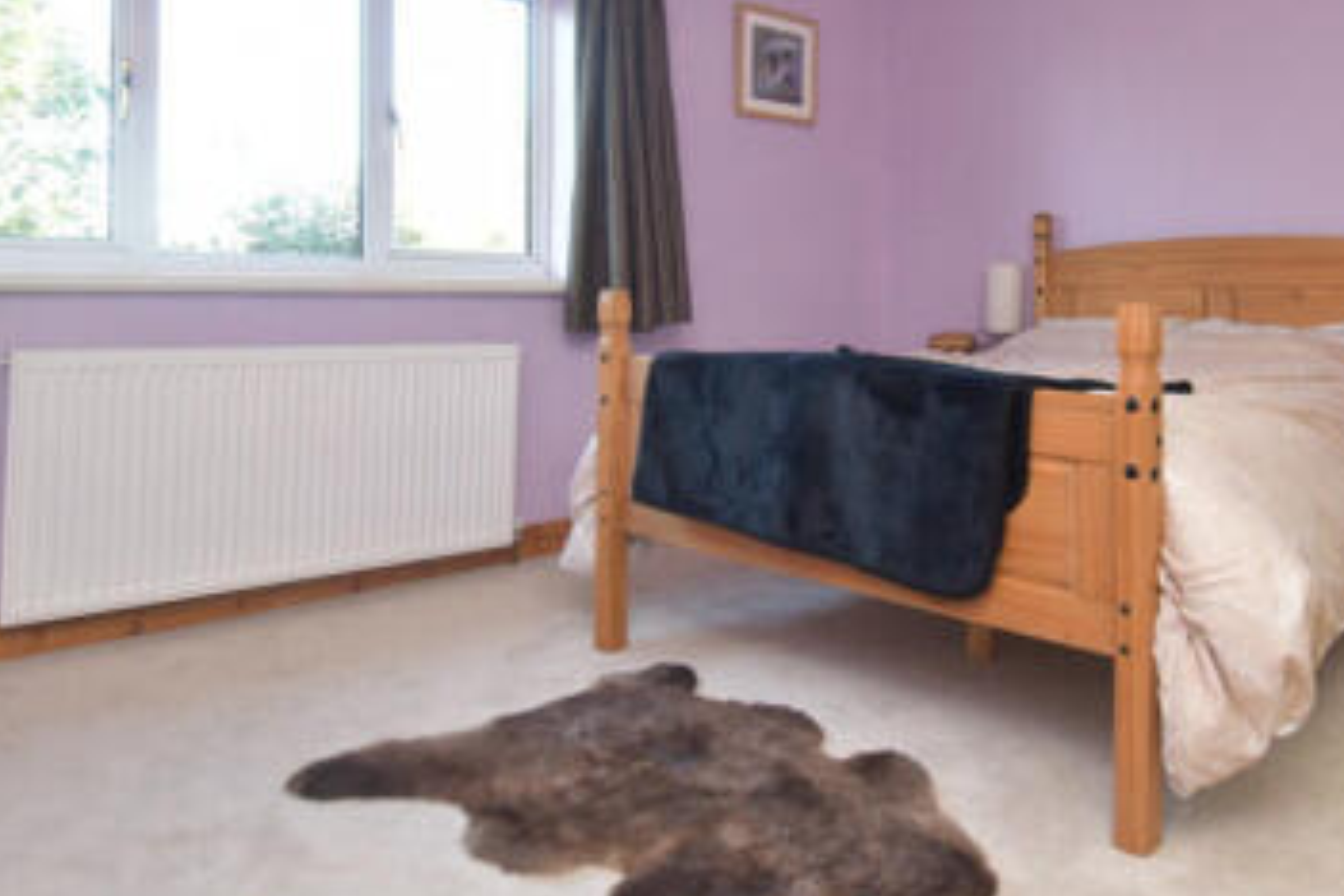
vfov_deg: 44.8
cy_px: 220
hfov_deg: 63.1
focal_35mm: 28
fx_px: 1045
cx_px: 940
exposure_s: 1/60
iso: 500
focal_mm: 10
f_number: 4
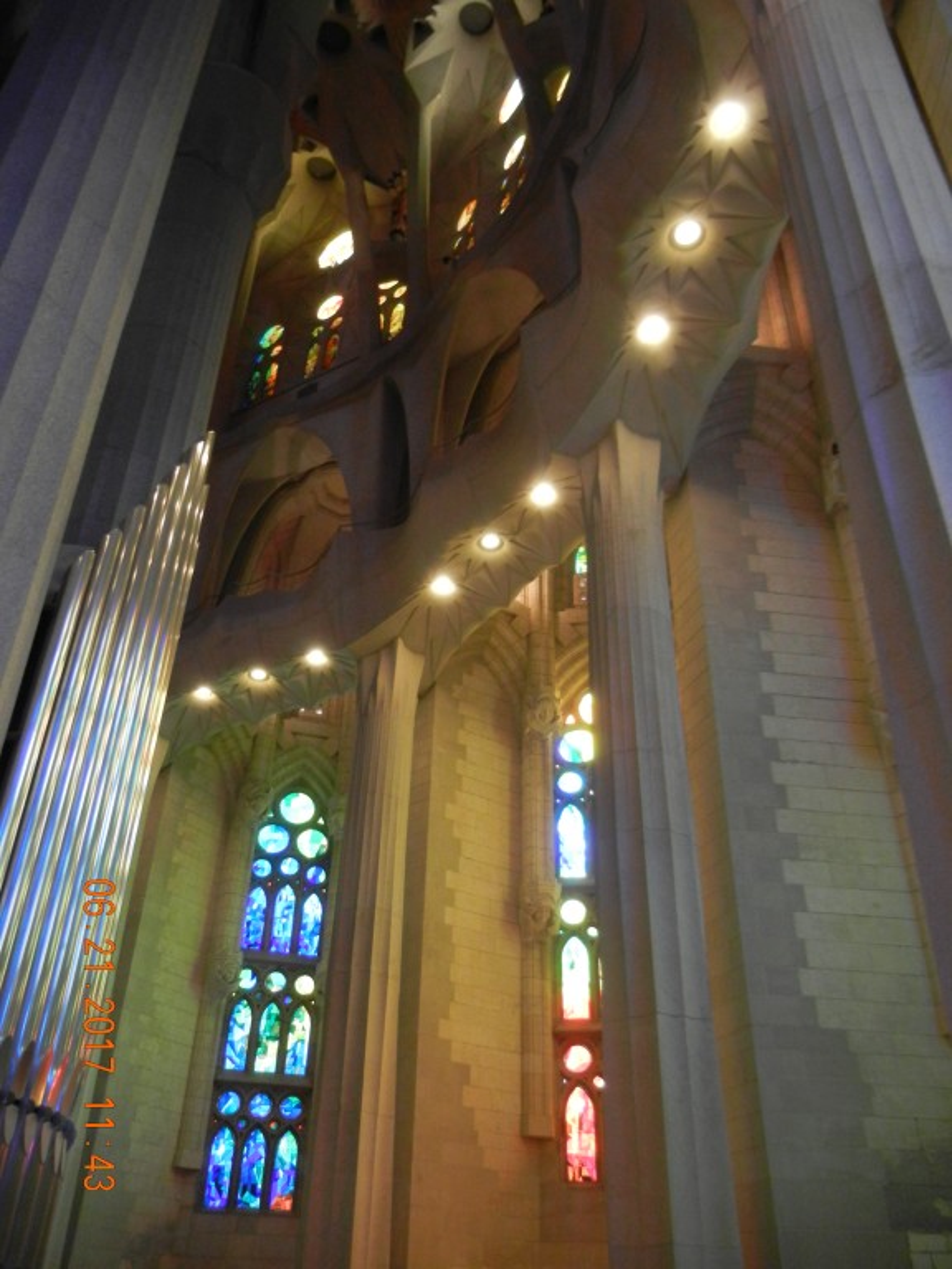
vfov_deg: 60.0
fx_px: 1100
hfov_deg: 46.8
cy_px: 634
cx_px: 476
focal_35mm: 30
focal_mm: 5.4
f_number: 3.5
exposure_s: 1/26.4
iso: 640
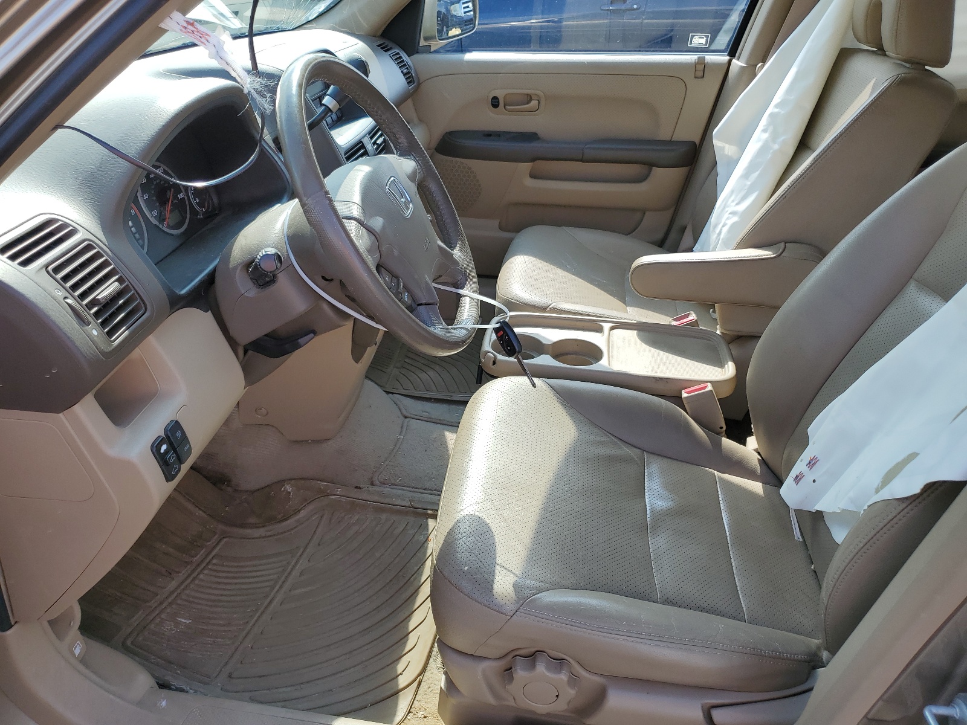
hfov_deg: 67.3
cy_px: 362
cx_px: 484
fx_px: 726
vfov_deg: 53.1
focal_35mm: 26
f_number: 1.5
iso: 50
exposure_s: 1/769
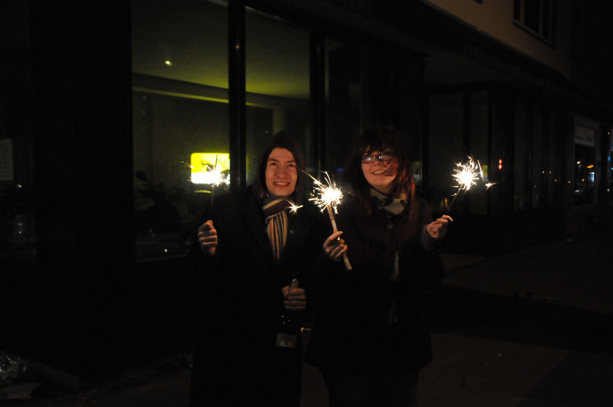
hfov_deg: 55.2
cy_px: 204
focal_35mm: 34
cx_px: 306
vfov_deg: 38.3
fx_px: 587
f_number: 3.5
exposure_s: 1/40
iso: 1600
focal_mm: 23
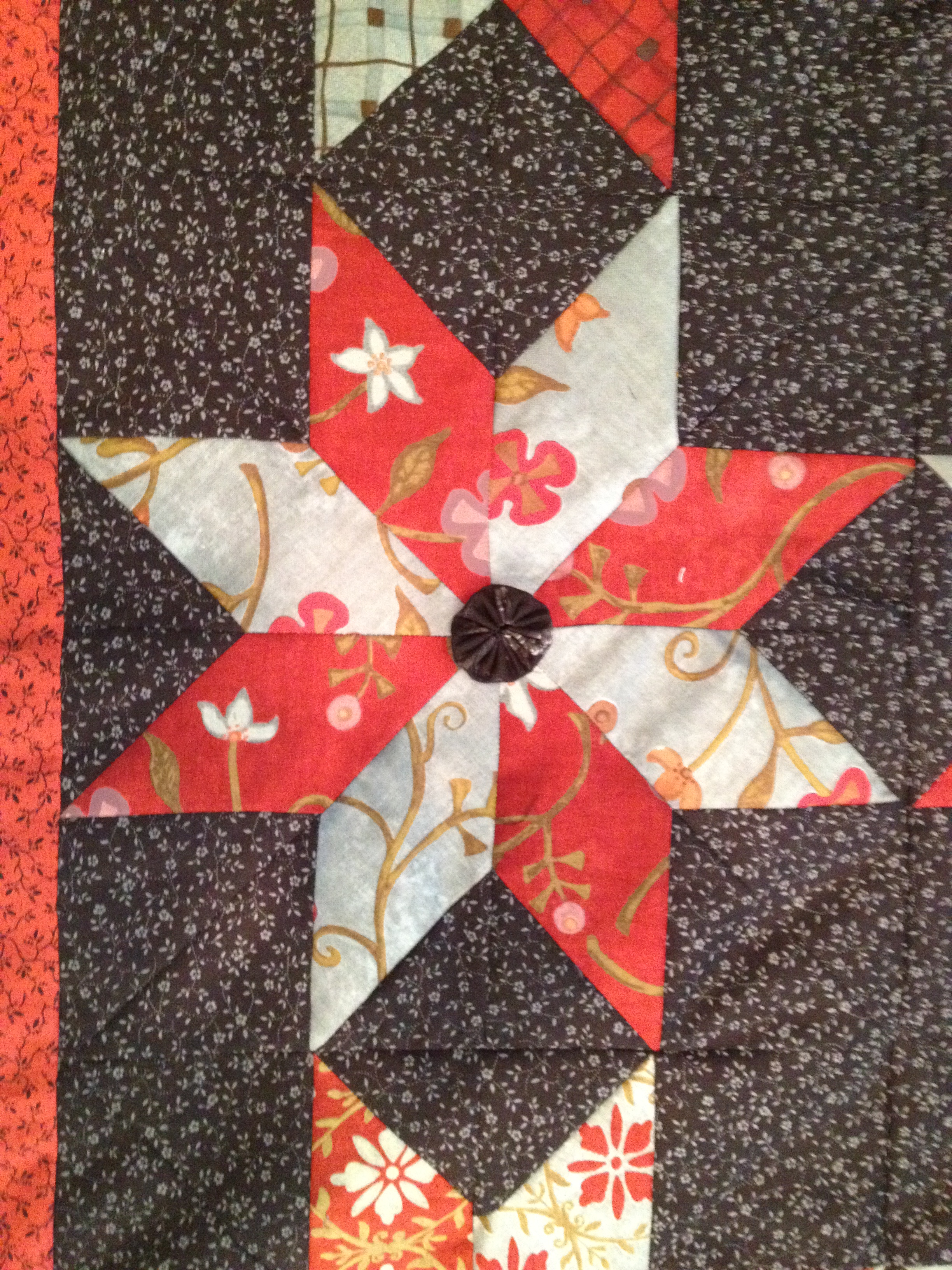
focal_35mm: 35
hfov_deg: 40.7
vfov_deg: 52.6
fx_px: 1283
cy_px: 635
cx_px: 476
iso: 500
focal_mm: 4.28
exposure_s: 1/15
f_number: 2.4
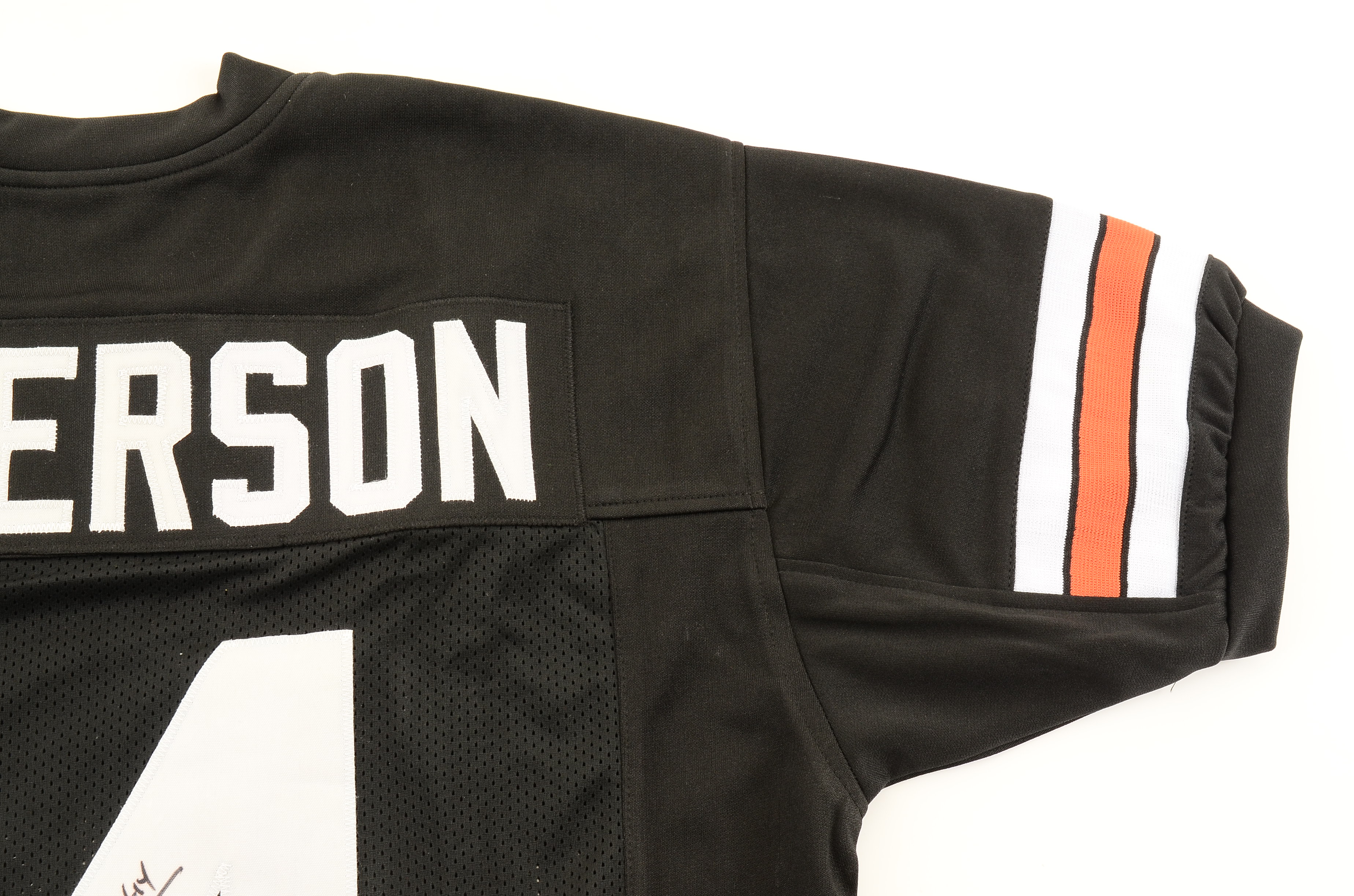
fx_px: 2139
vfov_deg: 23.7
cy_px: 448
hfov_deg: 35.1
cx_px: 677
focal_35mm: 57
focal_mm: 38
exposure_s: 1/60
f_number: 11
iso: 320
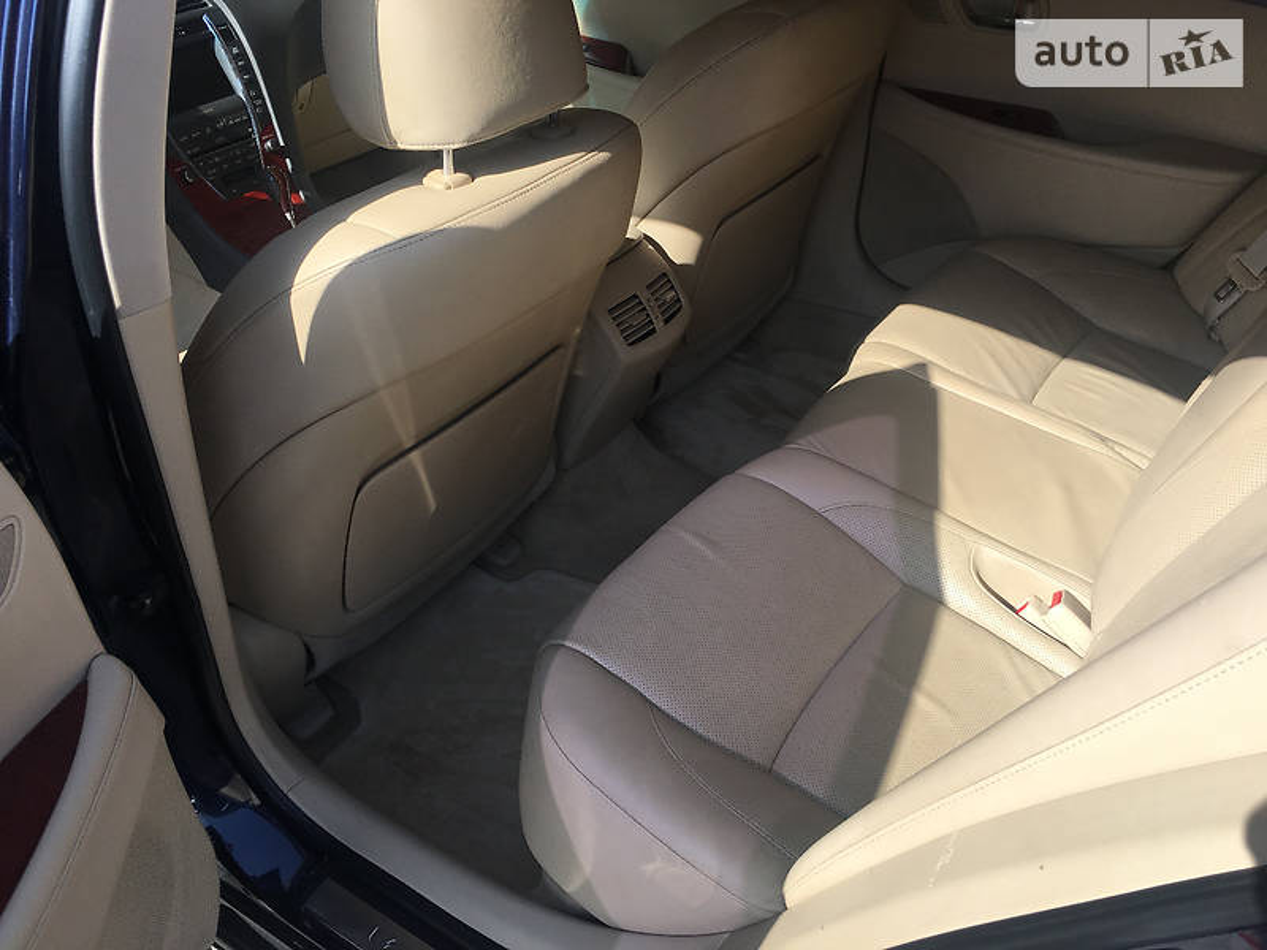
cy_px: 475
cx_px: 634
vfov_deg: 48.2
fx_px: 1061
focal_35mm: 29
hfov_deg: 61.7
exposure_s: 1/635
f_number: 2.2
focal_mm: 4.2
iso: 25
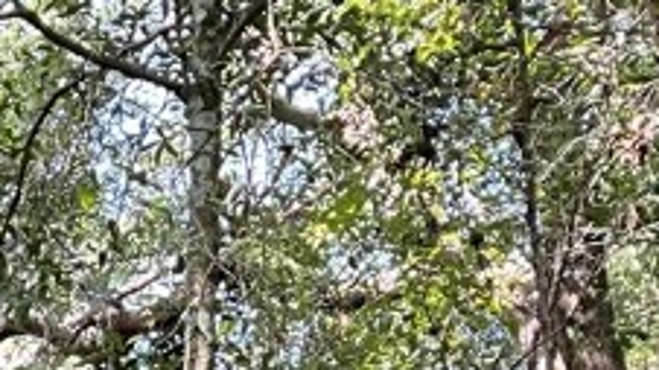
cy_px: 1116
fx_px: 2498
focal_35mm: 143
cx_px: -700
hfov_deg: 12.9
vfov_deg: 7.5
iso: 64
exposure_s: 1/122
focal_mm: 3
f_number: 1.8
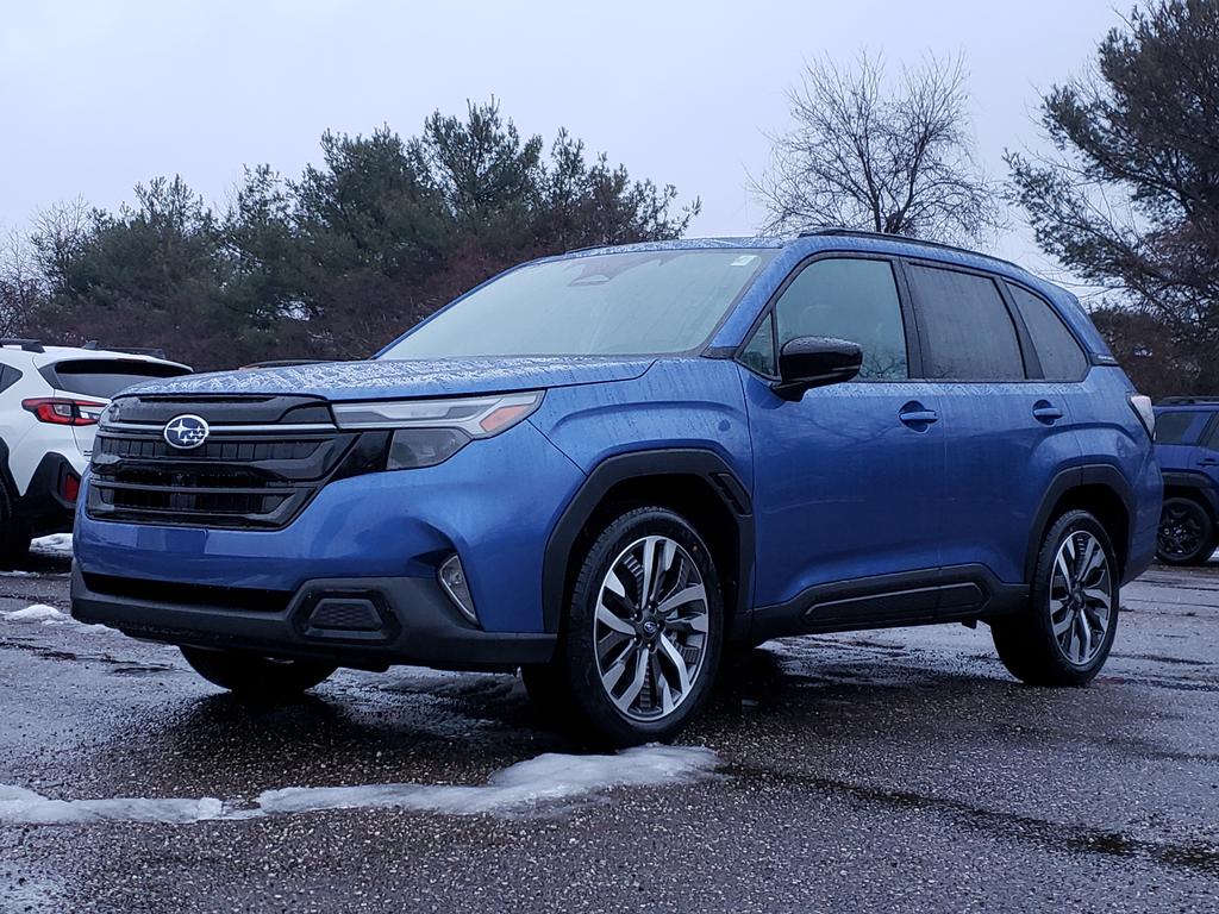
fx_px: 916
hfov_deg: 67.3
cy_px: 457
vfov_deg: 53.1
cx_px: 610
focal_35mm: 26
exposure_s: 1/50
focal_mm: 4.3
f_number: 1.5
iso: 160
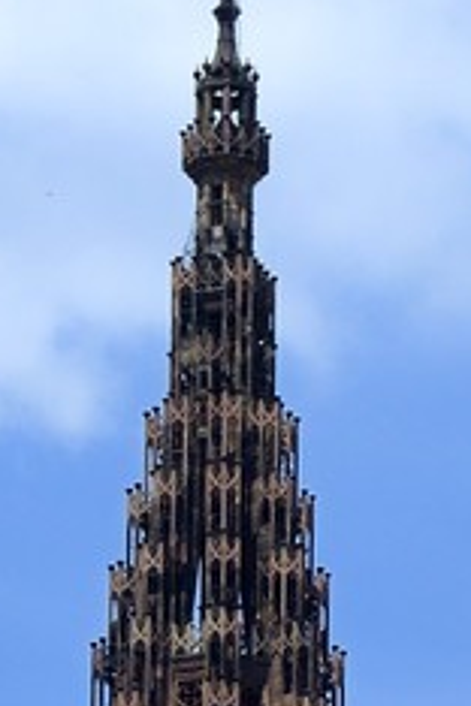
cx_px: 468
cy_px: 2040
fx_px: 8320
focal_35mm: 424
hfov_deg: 3.2
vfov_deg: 4.7
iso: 200
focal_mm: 62
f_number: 10
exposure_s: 1/400
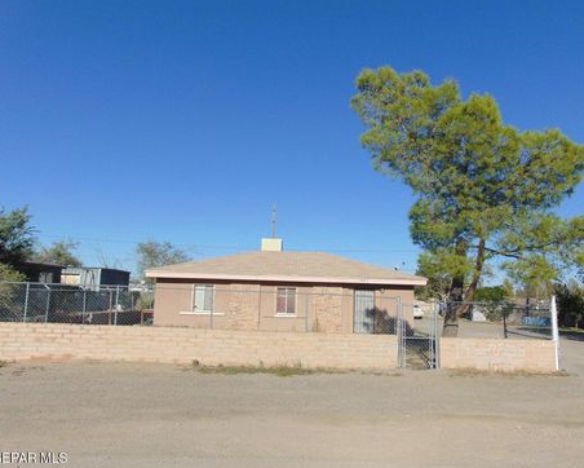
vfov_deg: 53.2
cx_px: 311
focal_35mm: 27
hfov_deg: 64.0
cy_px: 237
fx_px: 467
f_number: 7.7
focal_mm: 4.5
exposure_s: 1/320
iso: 80
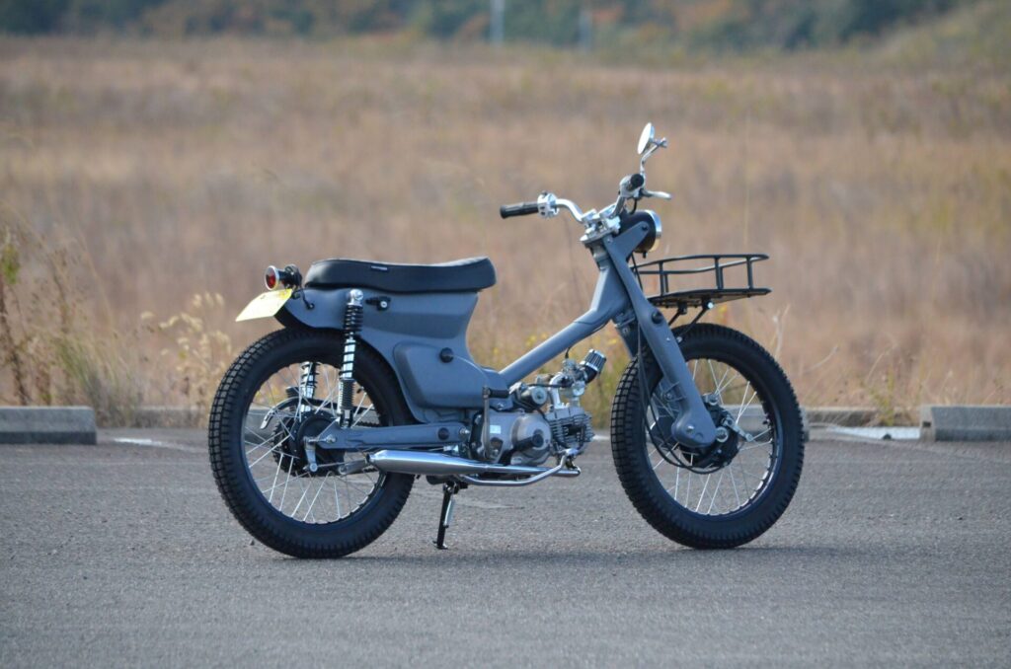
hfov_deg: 8.1
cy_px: 334
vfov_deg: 5.4
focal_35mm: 255
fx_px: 7146
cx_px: 506
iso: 2500
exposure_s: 1/3200
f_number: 5
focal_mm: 170
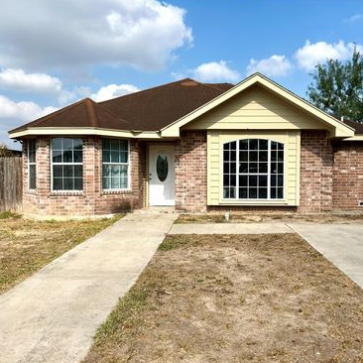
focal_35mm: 29
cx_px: 214
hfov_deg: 55.3
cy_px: 182
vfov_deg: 55.6
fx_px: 344
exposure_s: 1/9434
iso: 100
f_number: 1.78
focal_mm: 6.86
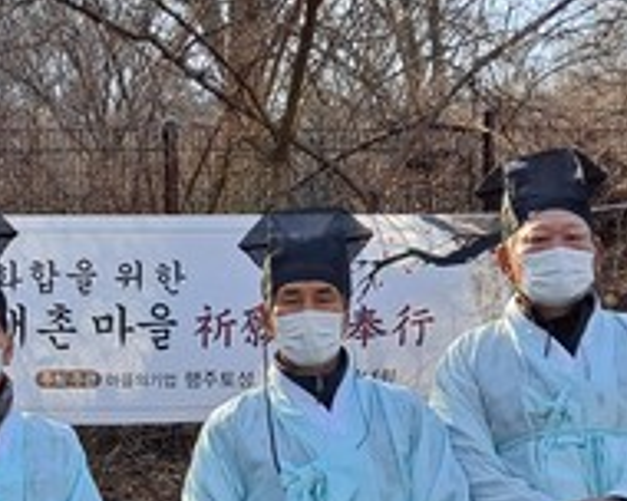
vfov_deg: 19.7
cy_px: 412
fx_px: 1429
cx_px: 106
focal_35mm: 77
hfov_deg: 24.3
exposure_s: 1/564
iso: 32
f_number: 2
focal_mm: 4.6
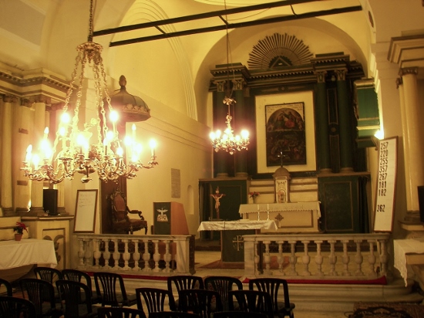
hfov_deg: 51.4
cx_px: 212
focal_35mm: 36
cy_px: 159
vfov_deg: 39.6
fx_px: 441
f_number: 2.8
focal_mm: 6
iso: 100
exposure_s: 1/4
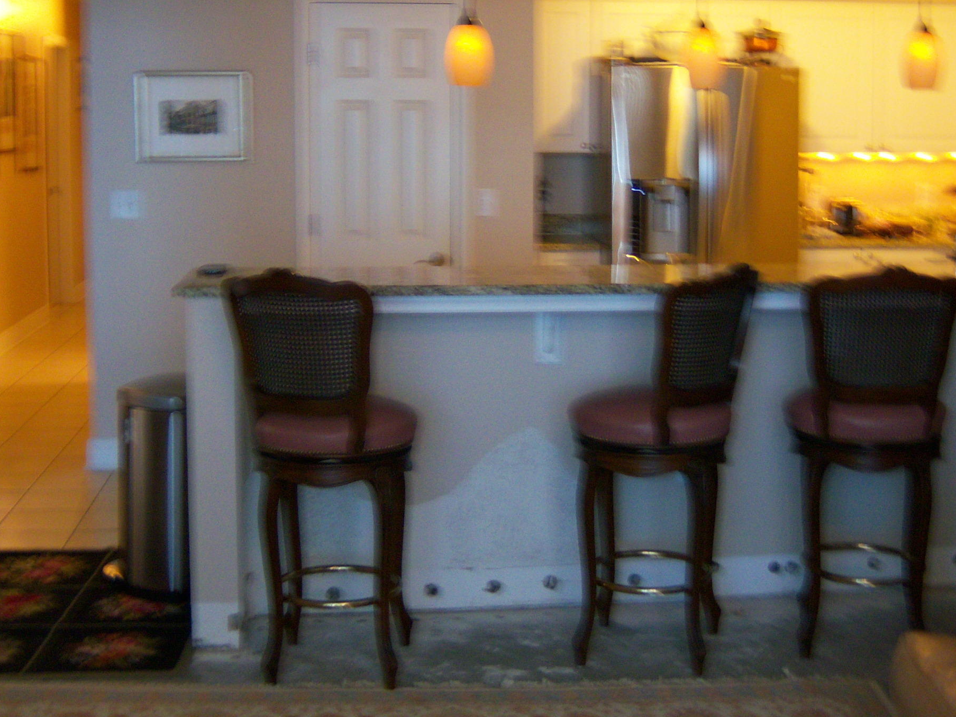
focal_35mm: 51
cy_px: 222
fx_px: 1408
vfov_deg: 28.3
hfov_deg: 37.5
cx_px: 520
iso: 160
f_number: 2.8
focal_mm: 7.5
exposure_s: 1/13
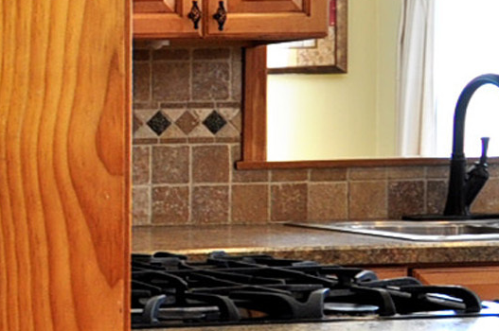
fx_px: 1256
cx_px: -356
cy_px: 155
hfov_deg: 18.4
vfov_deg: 15.0
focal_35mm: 91
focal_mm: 11
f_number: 4.5
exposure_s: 1/60
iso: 250
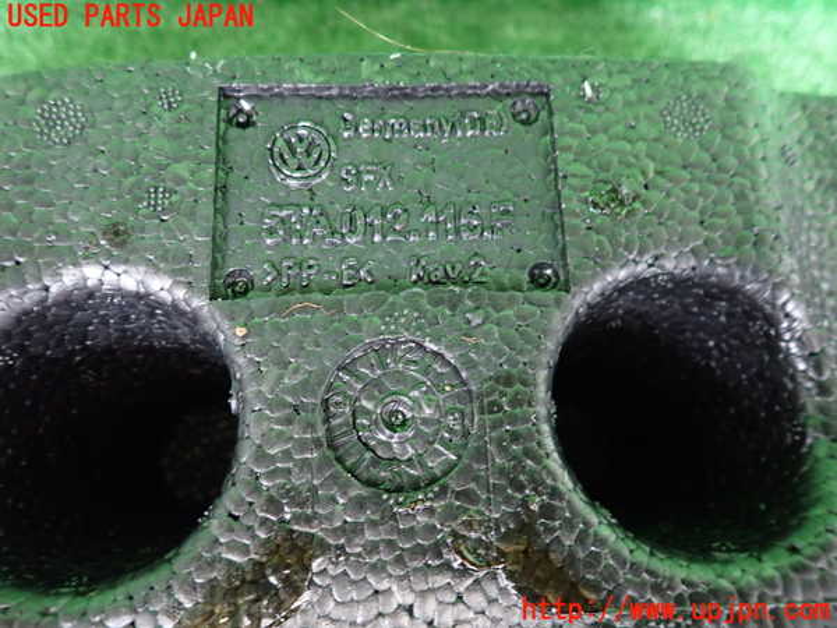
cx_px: 418
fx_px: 604
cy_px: 314
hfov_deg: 69.4
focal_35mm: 25
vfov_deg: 54.9
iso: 800
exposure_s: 1/30
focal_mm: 4.5
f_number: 2
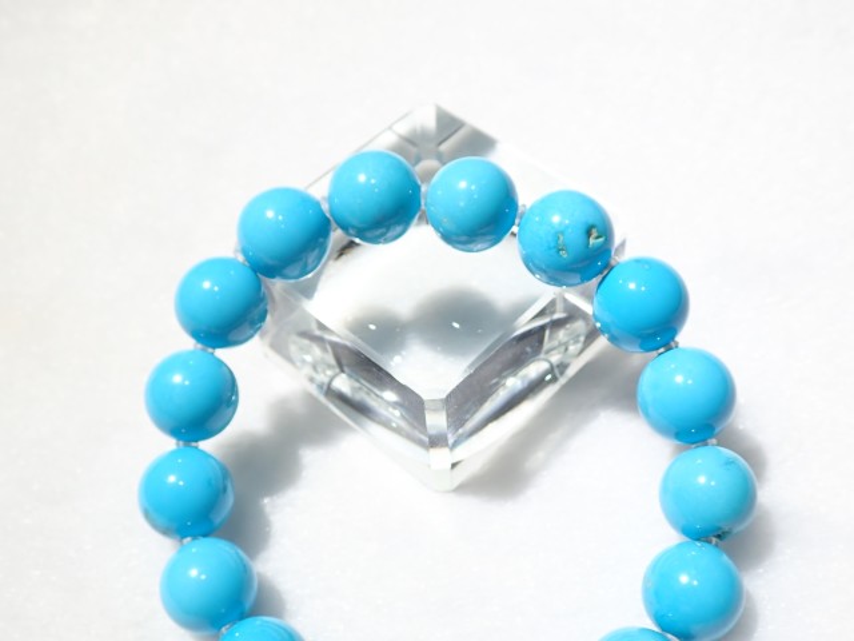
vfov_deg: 46.8
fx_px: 740
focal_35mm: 30
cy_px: 320
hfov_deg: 60.0
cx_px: 427
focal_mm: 5.5
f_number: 3.2
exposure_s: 1/160
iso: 100
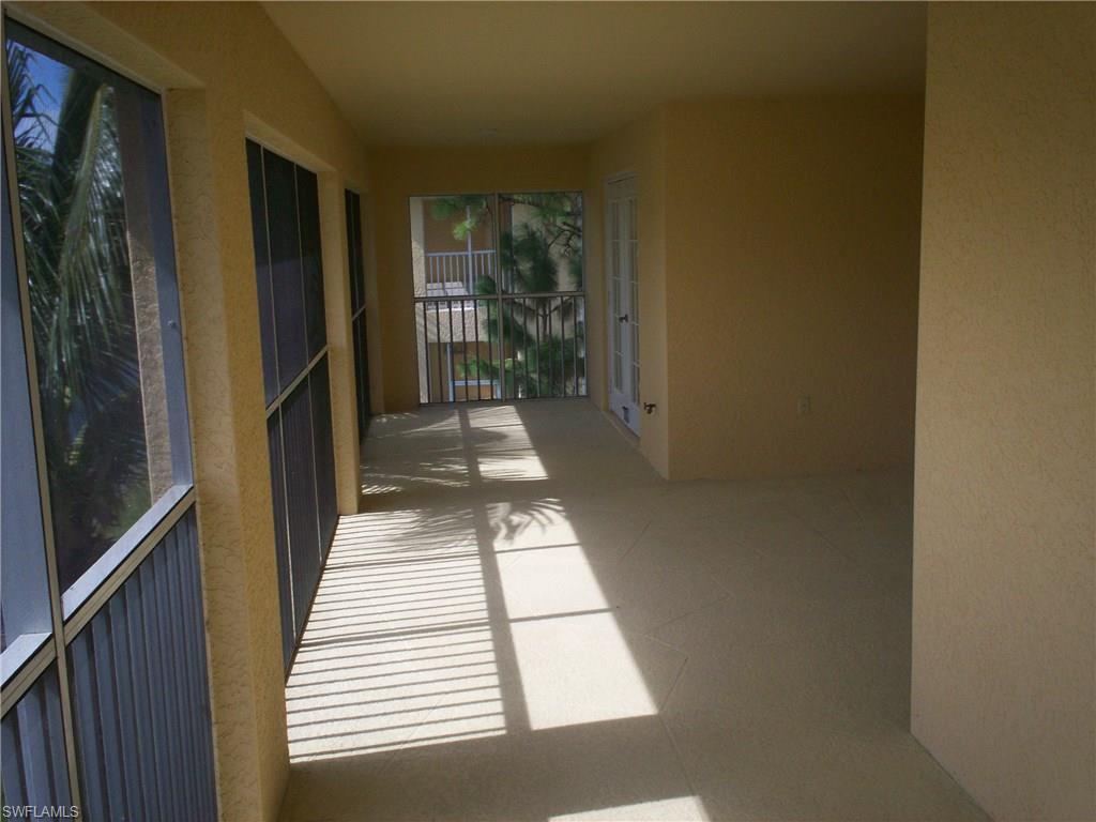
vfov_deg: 39.7
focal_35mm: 36
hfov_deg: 51.4
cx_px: 548
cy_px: 411
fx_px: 1140
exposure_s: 1/244
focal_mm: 6
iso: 100
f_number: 4.5
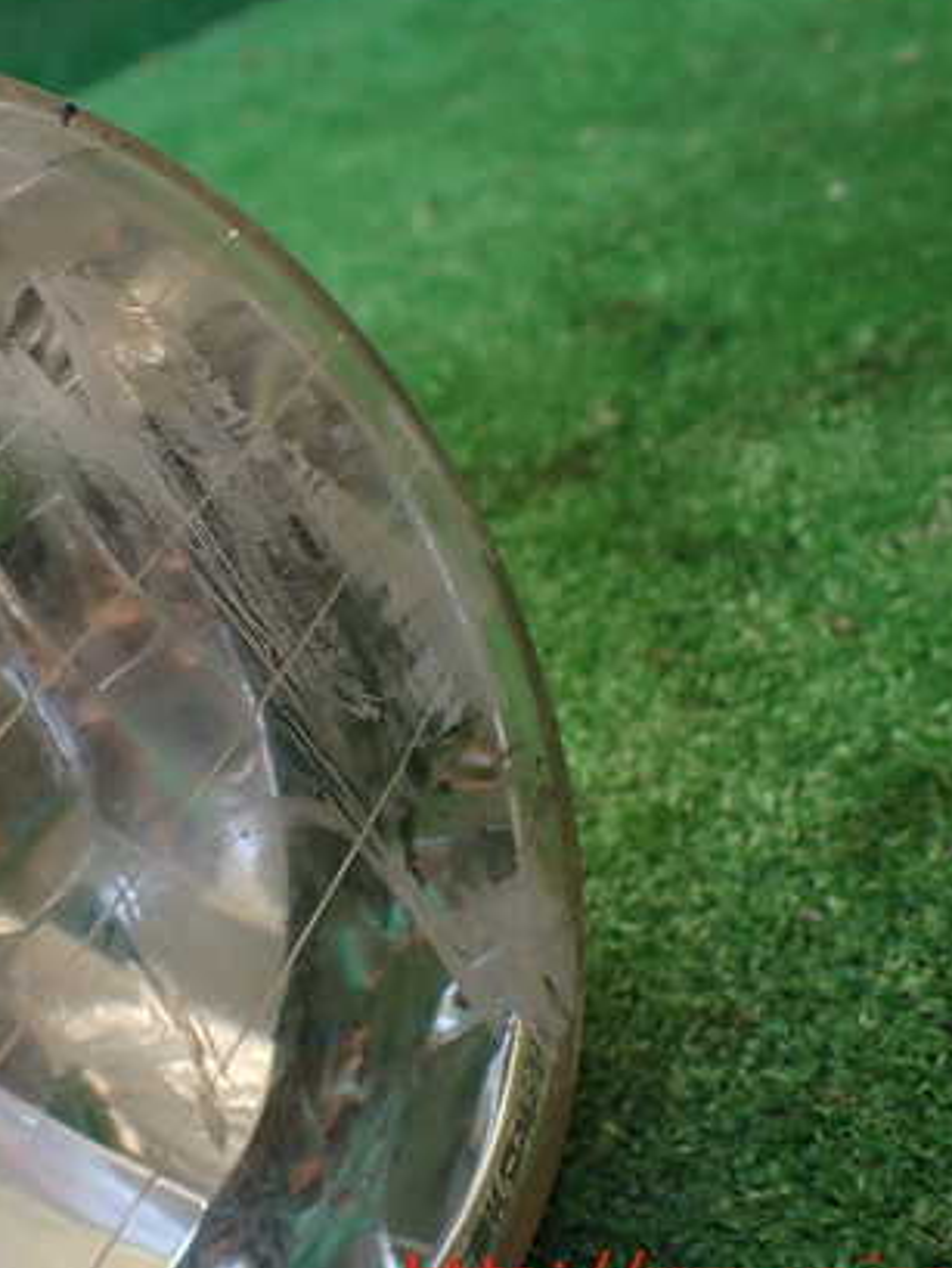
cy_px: 626
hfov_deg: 31.9
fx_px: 1613
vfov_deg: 42.9
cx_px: 177
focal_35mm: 44
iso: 160
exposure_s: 1/125
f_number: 2.3
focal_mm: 5.4
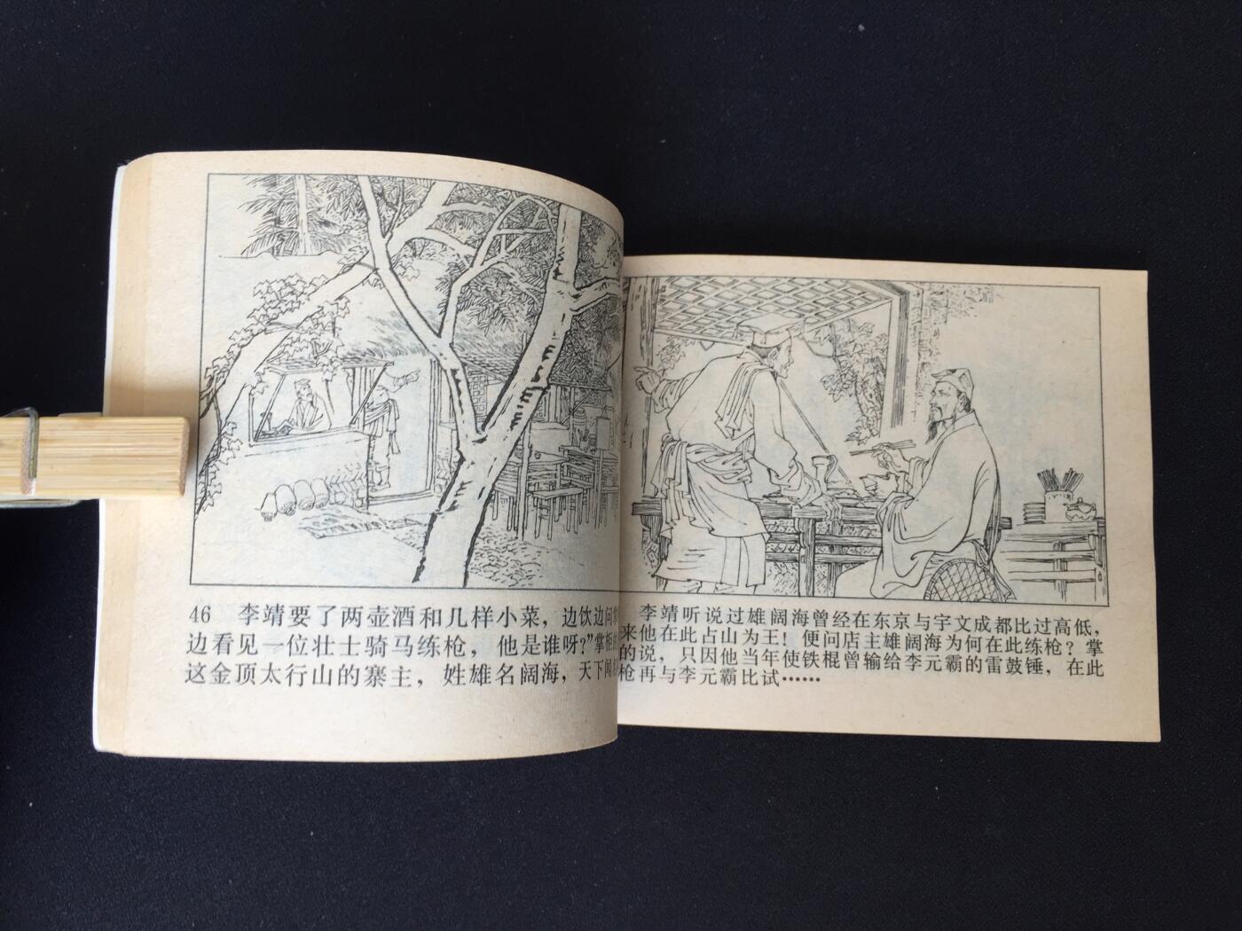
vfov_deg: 48.2
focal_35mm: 29
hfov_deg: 61.7
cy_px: 466
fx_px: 1041
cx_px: 621
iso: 32
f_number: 2.2
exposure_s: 1/50
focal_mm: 4.15
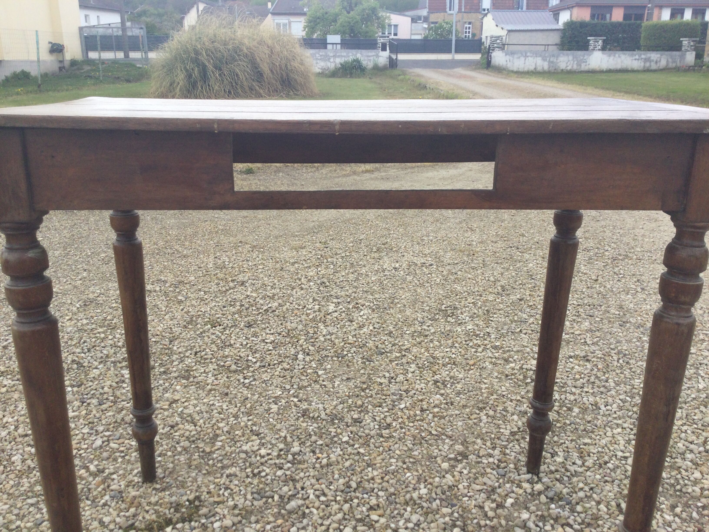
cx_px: 354
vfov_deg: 45.4
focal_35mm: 31
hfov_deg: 58.4
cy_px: 266
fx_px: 635
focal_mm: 3.3
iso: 25
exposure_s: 1/375
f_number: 2.4
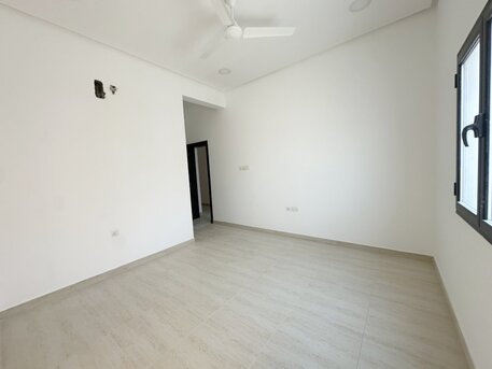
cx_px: 246
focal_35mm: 14
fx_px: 199
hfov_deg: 102.0
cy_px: 184
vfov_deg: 85.7
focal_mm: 2.22
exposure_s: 1/99
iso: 80
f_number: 2.2
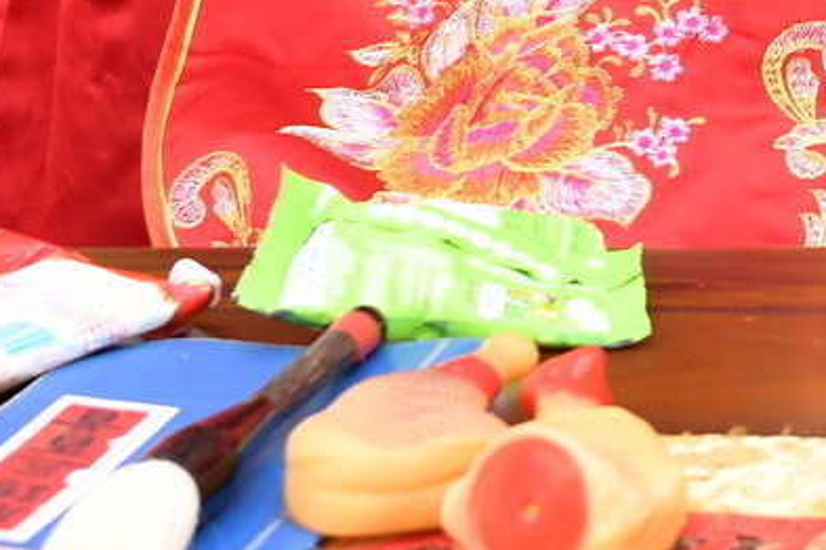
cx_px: 1789
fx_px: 4910
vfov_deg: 6.1
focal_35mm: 214
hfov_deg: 8.9
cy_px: -854
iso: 1000
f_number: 4.5
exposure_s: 1/200
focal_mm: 35
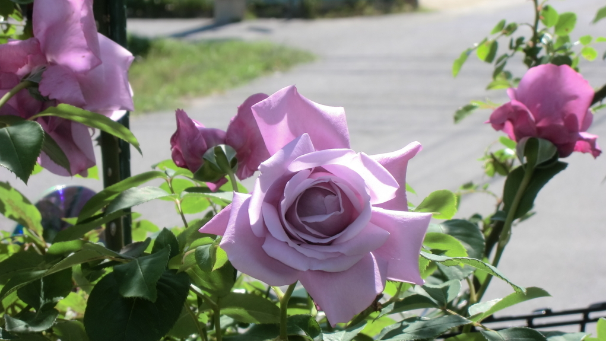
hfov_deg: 15.1
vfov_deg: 8.6
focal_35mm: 142
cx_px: 303
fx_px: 2282
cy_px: 197
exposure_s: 1/160
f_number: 6.5
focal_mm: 23.5
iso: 50
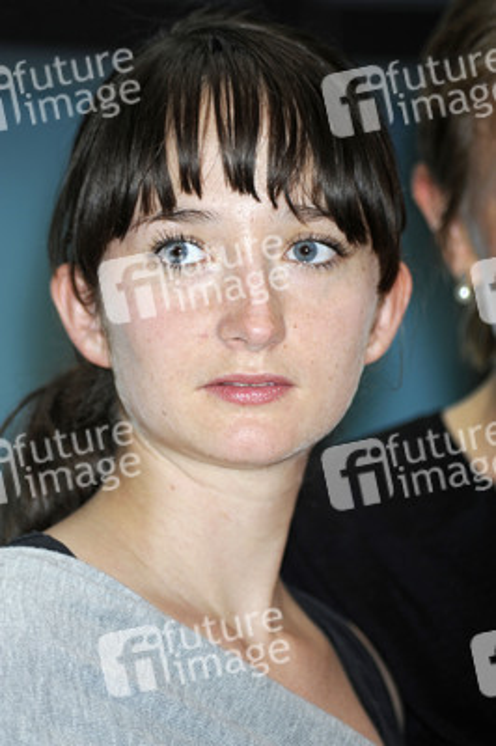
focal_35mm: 300
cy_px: 373
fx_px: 6210
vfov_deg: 6.9
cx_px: 248
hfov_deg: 4.6
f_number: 5.6
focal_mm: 300
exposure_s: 1/160
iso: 640
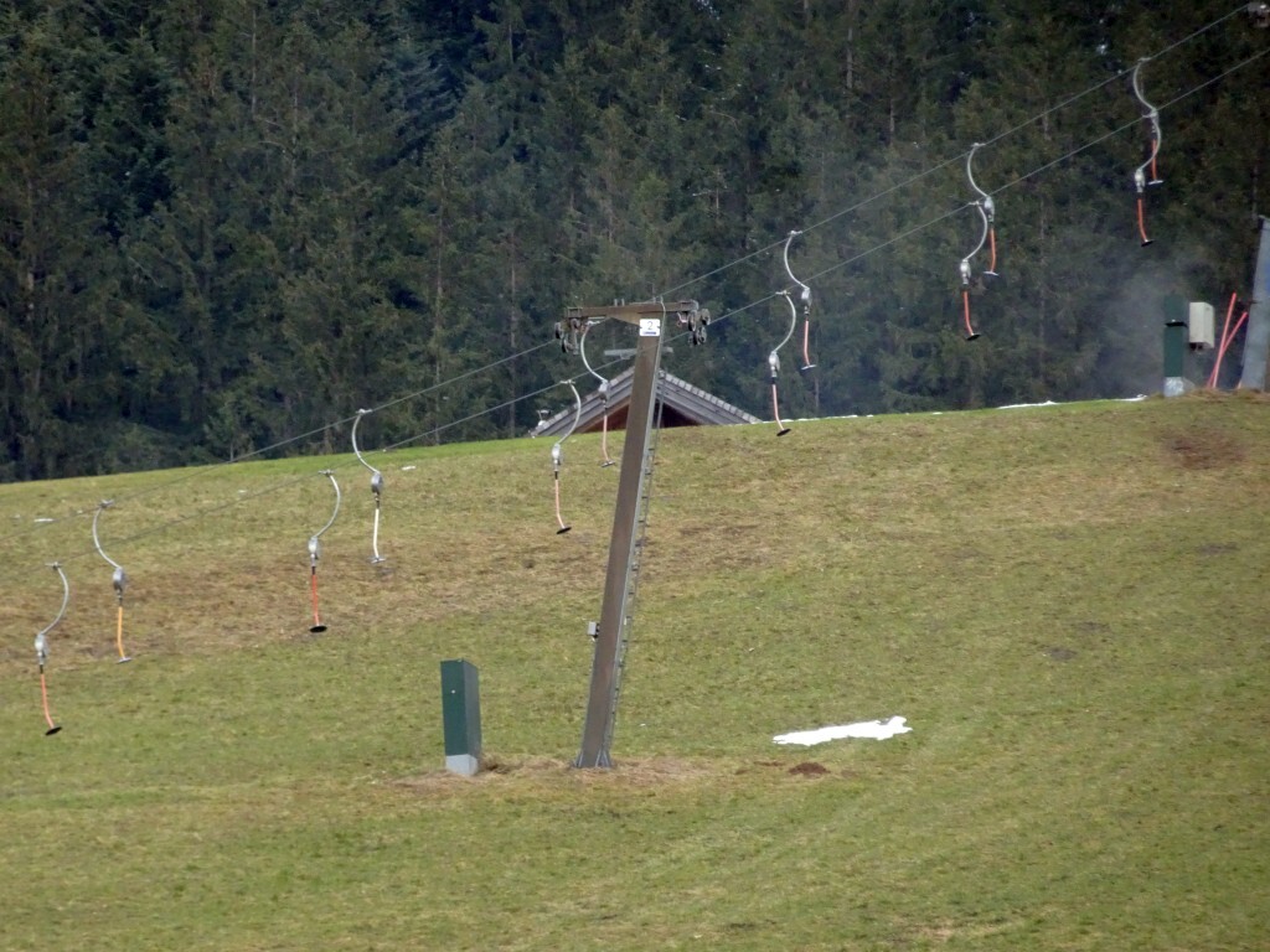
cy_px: 476
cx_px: 635
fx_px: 13831
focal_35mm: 377
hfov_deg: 5.3
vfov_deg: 3.9
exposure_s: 1/250
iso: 800
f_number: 6.3
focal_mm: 64.38
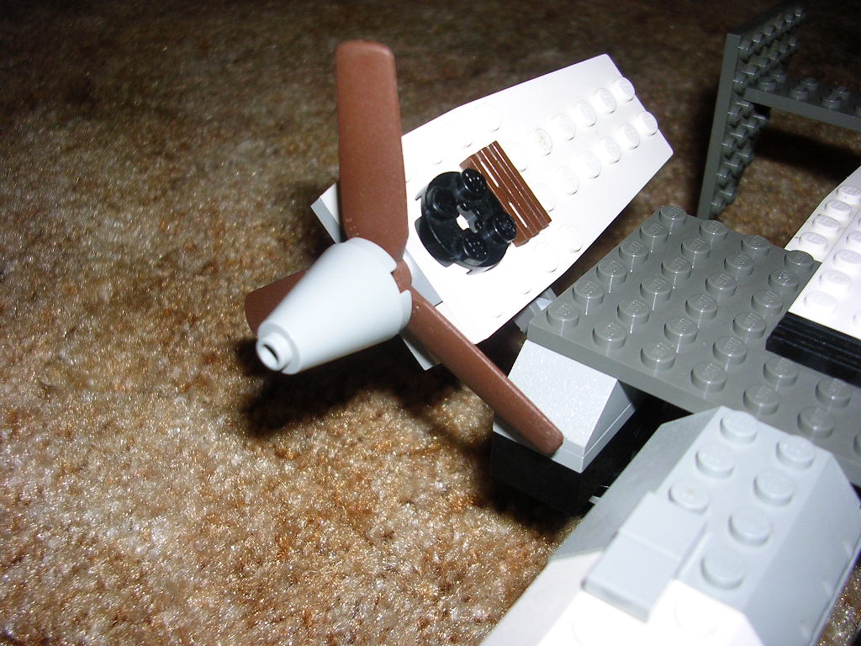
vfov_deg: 37.7
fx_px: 945
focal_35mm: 38
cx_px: 430
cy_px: 323
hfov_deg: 49.0
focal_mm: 5.8
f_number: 2.8
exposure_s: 1/60.1
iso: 50
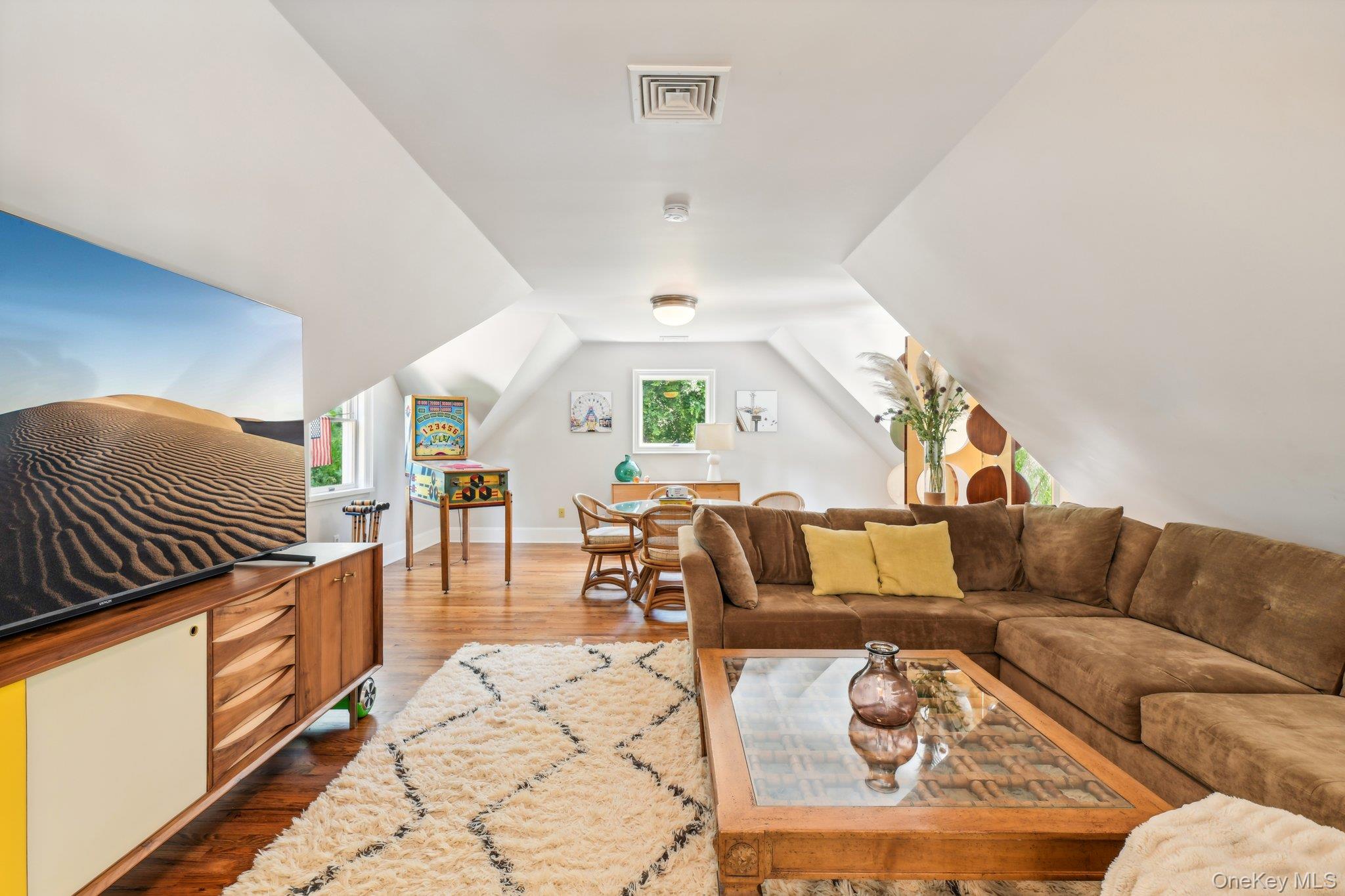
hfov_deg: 96.7
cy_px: 448
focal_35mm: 16
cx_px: 672
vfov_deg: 73.7
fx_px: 598
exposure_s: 1/6
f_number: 8
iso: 400
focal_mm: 16
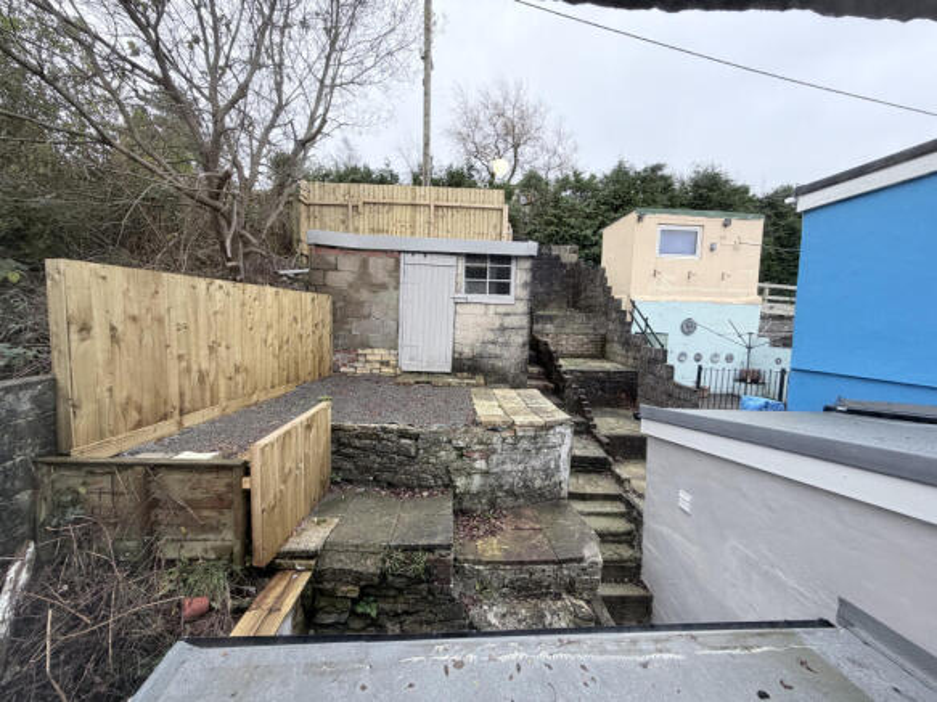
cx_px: 468
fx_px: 379
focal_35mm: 14
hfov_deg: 102.1
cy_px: 351
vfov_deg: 85.7
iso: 100
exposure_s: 1/121
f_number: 2.2
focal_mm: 2.22
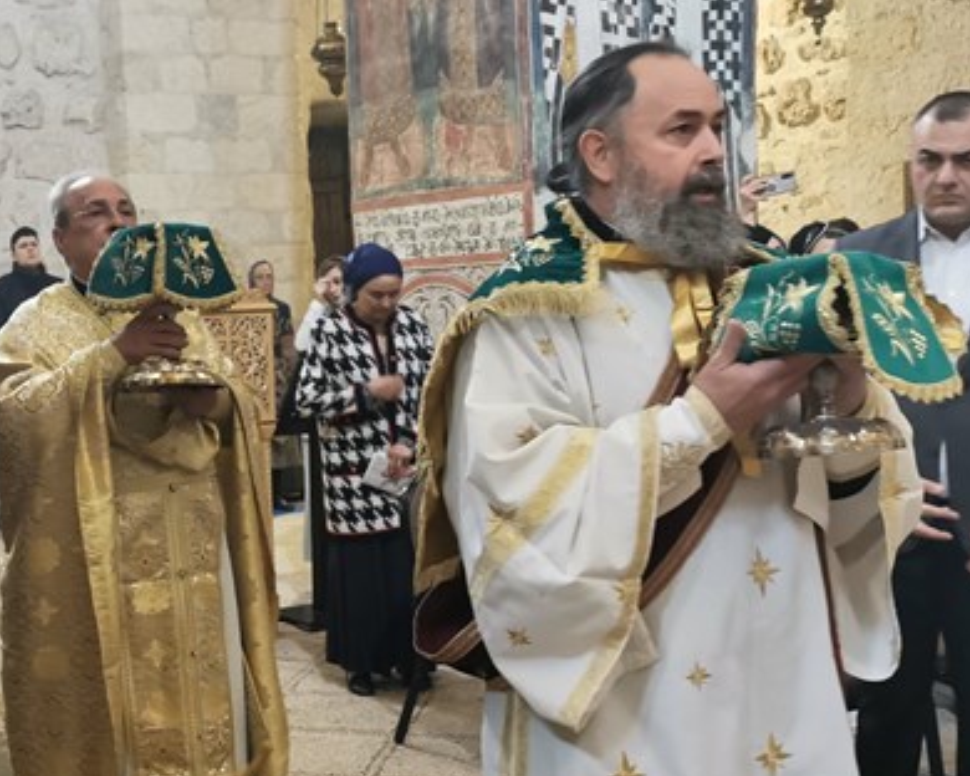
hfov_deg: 33.4
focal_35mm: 54
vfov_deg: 28.1
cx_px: 149
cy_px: 403
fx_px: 1550
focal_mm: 5.56
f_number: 1.6
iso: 400
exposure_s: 1/33.3
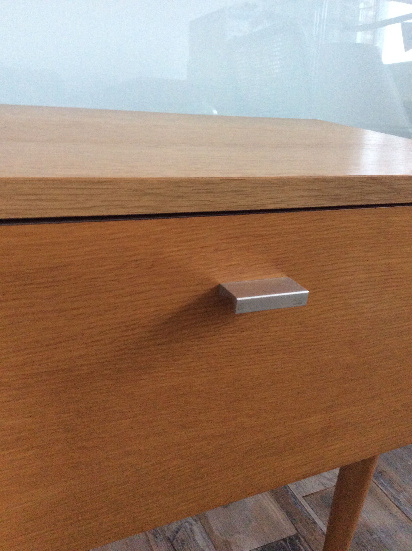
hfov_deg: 44.1
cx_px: 206
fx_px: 509
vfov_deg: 56.9
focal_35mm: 32
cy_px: 276
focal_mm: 3.3
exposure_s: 1/25
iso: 250
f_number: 2.4
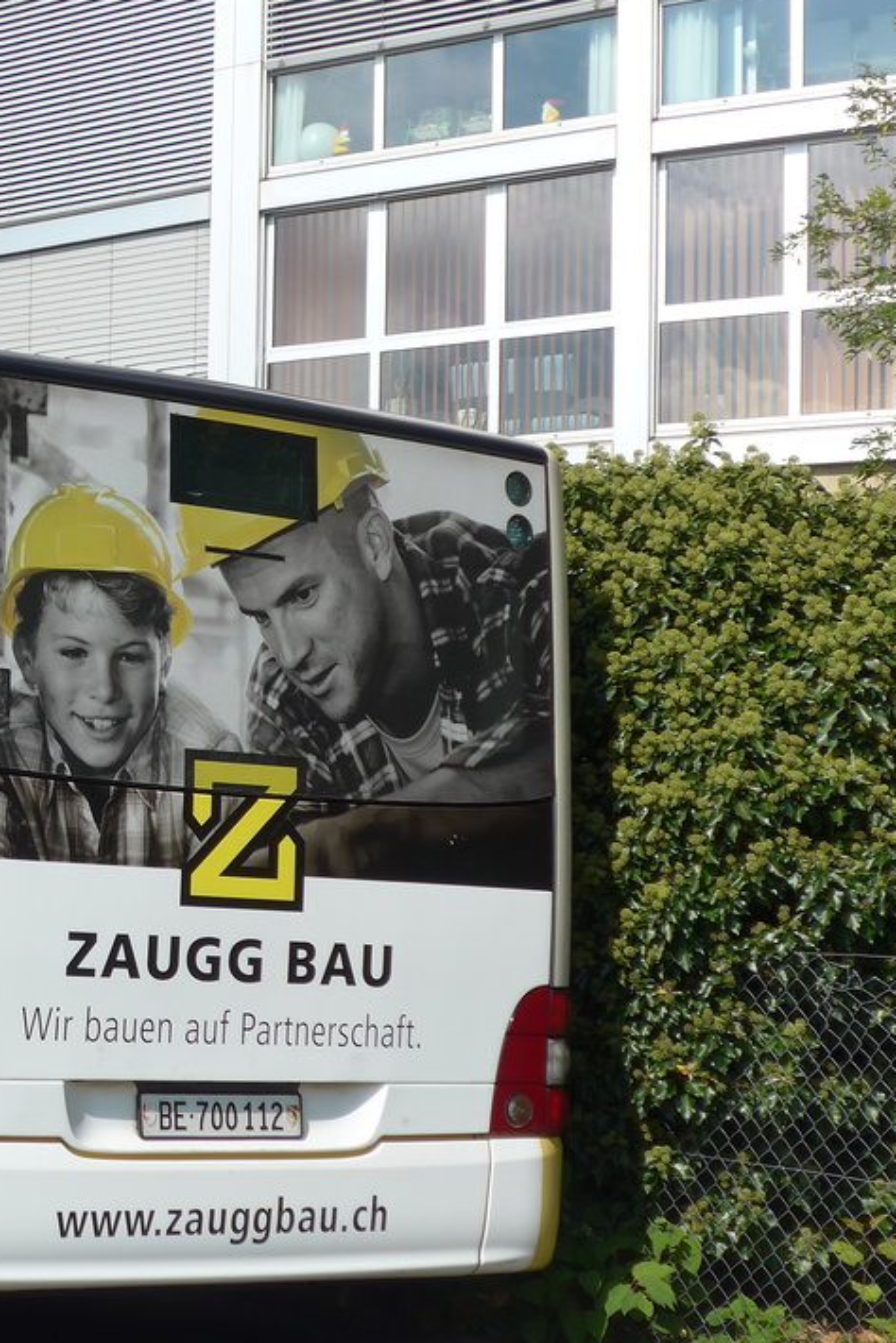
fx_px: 2688
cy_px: 703
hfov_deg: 18.0
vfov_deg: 28.1
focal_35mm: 72
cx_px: -180
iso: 80
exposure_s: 1/2000
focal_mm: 8.4
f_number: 2.8
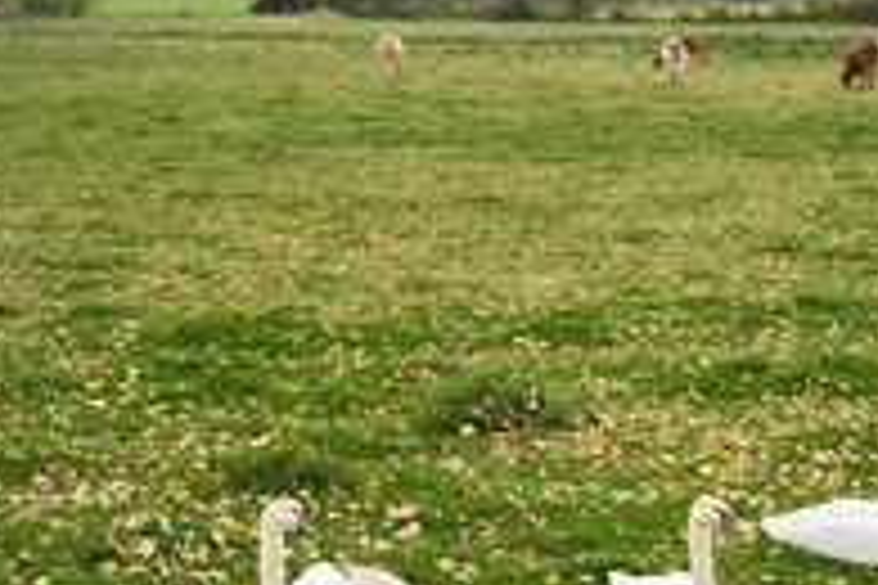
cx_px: 698
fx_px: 3146
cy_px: 504
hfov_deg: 15.8
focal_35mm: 129
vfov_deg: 10.6
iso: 400
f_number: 9
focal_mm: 60
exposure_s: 1/200
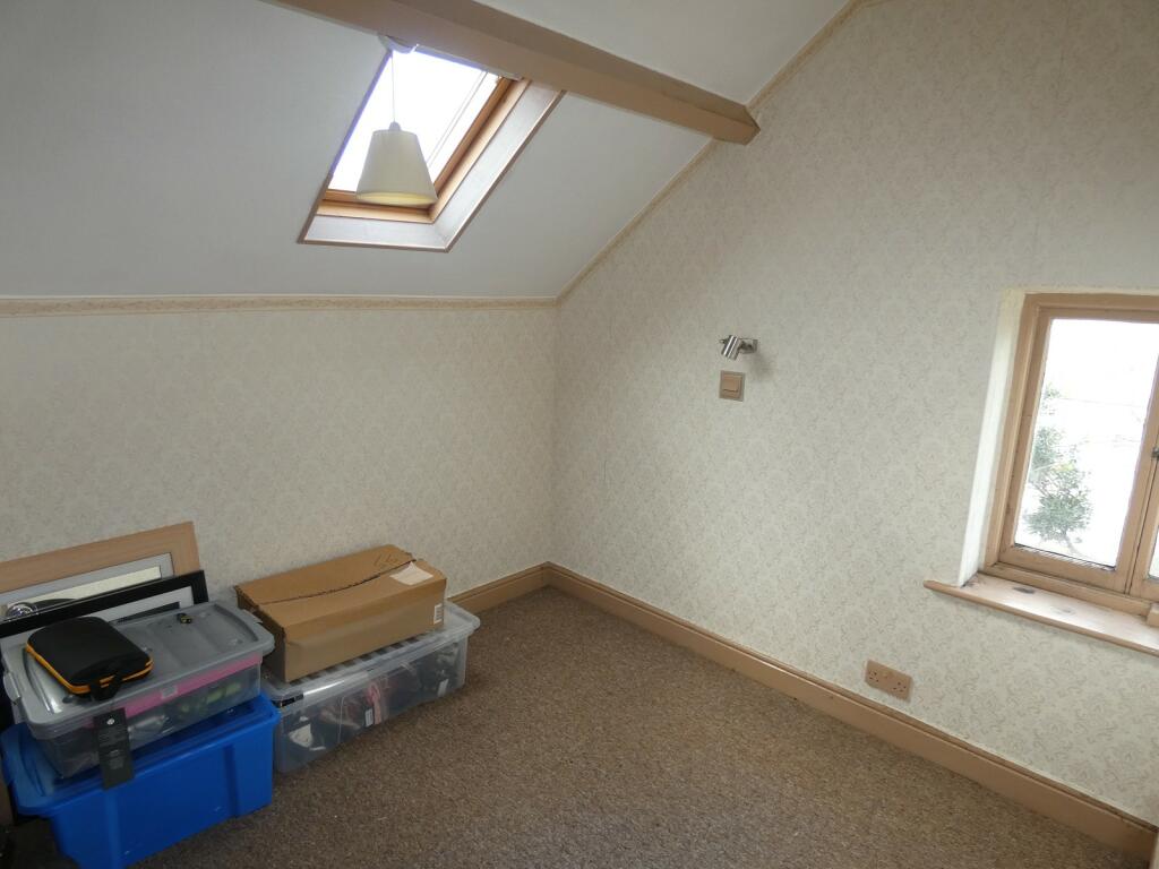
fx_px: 670
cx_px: 580
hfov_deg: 81.7
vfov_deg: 66.0
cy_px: 434
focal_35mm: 20
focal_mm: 3.6
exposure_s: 1/60
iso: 125
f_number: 2.8
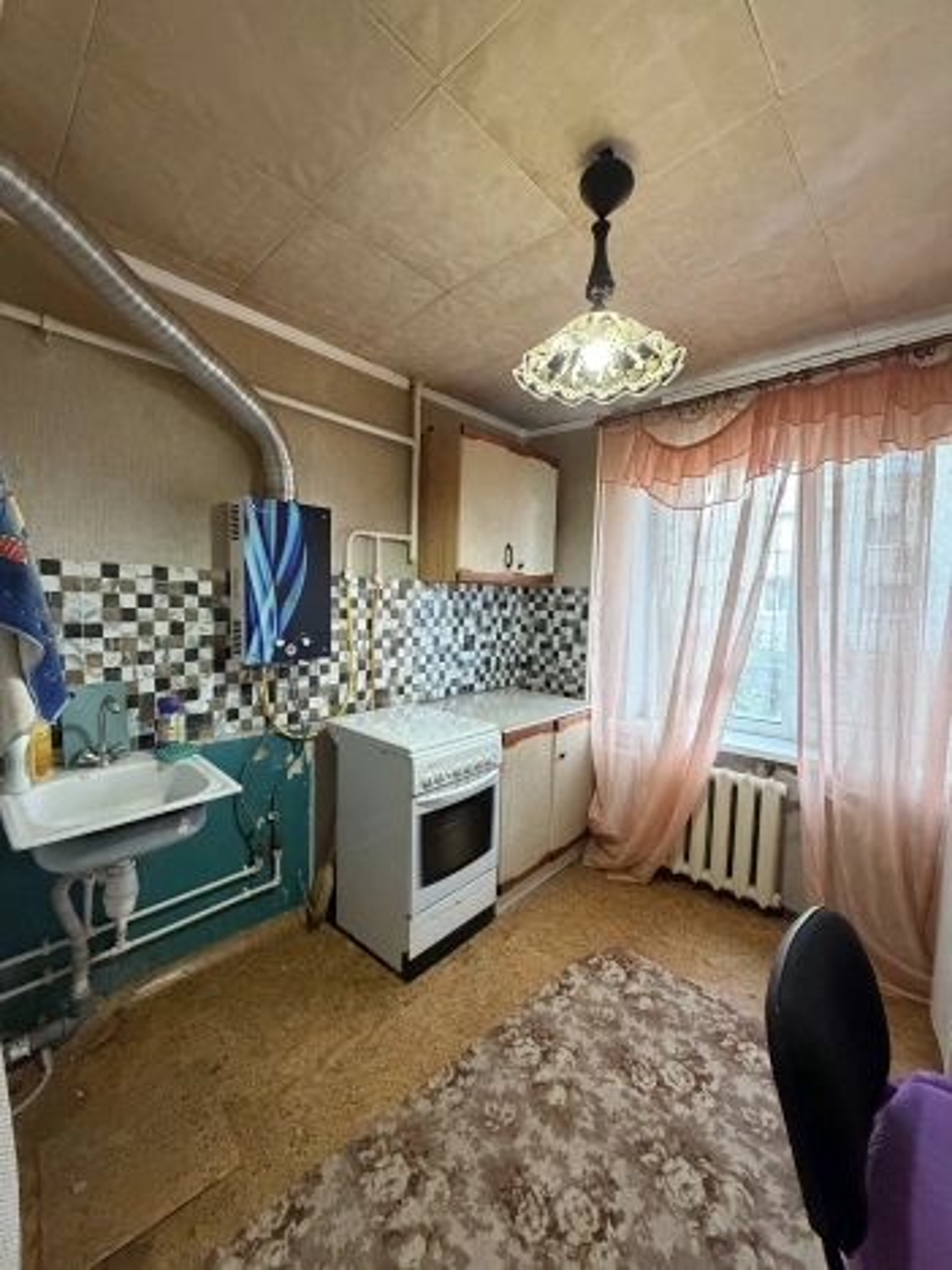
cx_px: 476
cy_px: 635
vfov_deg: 102.1
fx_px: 513
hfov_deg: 85.7
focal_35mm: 14
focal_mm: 2.22
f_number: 2.2
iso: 500
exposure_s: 1/50
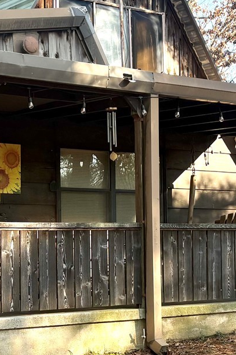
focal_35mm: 85
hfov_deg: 15.9
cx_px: 30
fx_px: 836
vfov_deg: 23.9
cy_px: 201
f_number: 1.6
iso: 50
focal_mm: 5.96
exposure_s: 1/552
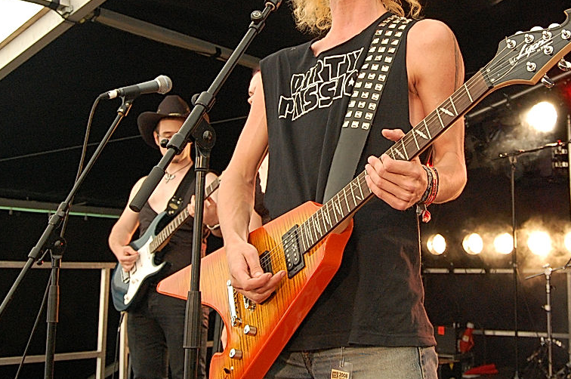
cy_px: 86
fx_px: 868
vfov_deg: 24.3
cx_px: 383
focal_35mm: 55
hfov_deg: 36.0
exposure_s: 1/160
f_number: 6.3
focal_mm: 23
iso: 800
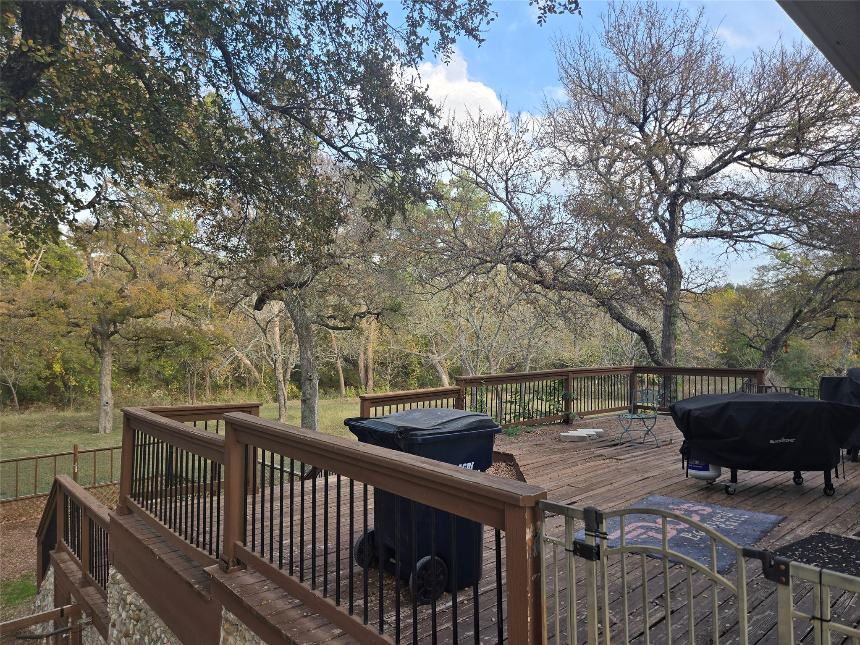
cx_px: 430
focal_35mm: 23
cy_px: 322
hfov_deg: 73.9
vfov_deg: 58.9
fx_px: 571
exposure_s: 1/258
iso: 25
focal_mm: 5.4
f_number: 1.8
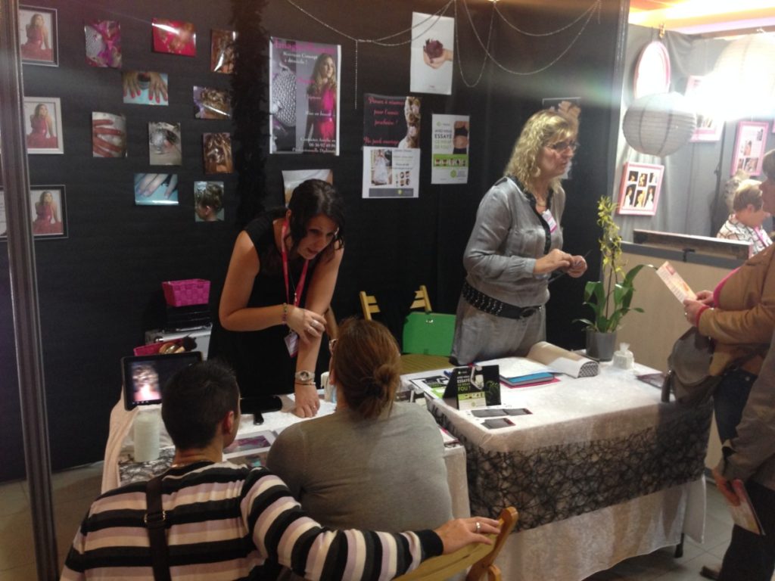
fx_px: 739
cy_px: 290
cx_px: 388
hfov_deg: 55.4
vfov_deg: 42.9
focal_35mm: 33
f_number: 2.4
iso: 160
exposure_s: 1/20
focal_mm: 4.12
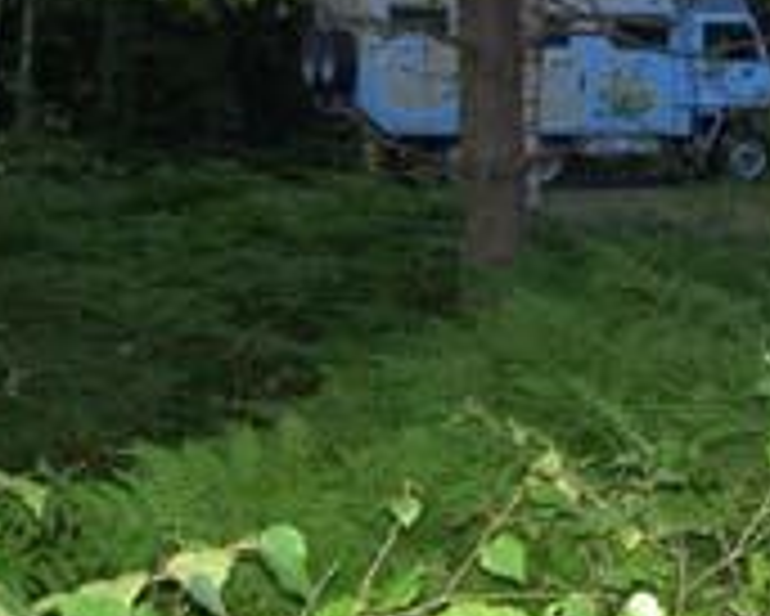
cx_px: 549
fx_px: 2029
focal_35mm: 89
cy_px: 63
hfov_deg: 21.4
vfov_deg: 17.0
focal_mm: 8
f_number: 2.8
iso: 100
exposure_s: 1/59.5
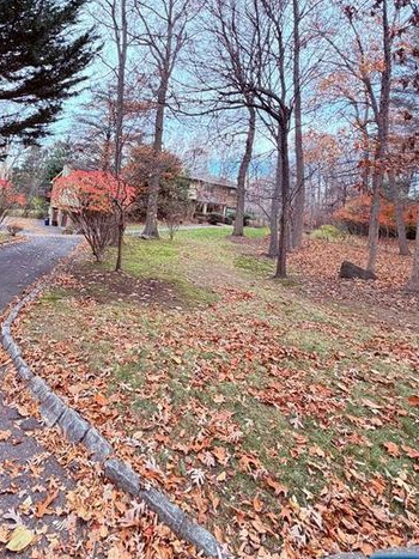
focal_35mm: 20
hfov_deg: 63.9
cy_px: 184
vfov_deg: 78.9
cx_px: 133
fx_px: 323
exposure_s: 1/121
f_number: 2.2
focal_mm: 2.22
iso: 100
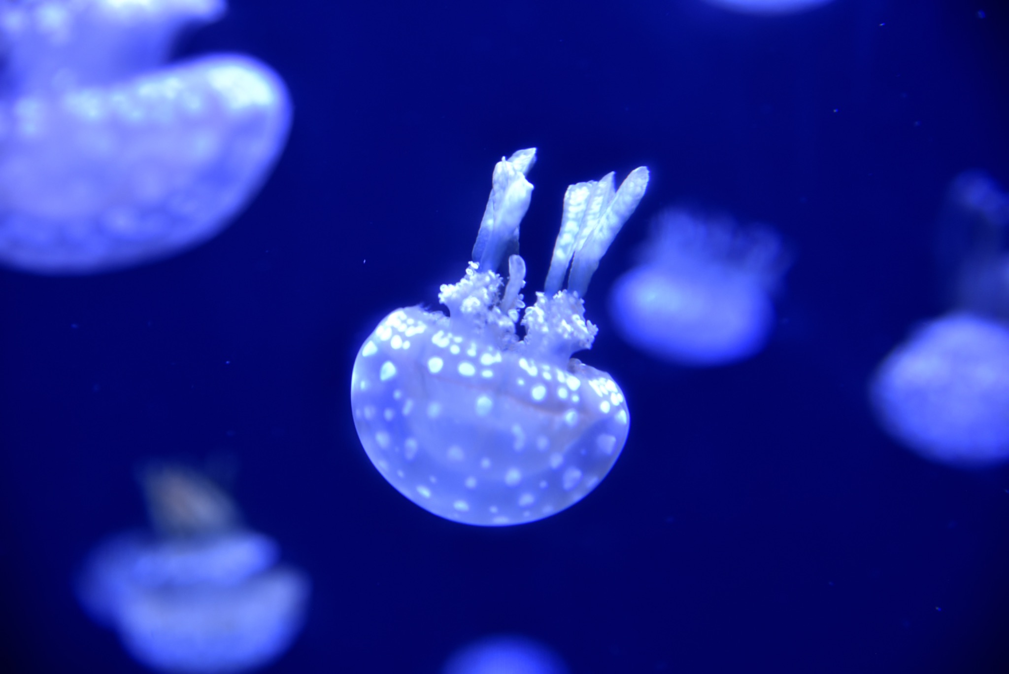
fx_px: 2299
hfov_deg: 24.8
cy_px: 337
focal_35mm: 82
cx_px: 504
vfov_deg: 16.7
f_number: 4.5
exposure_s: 1/80
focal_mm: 82
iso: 1250
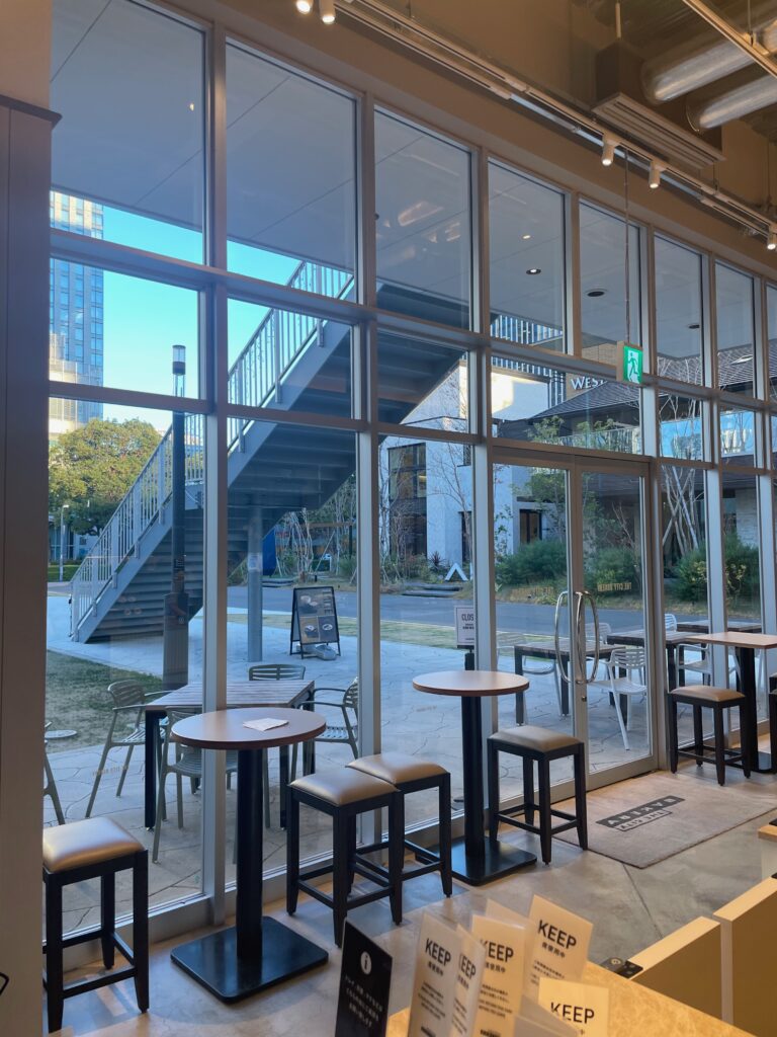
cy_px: 518
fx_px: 778
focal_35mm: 26
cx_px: 388
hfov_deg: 53.1
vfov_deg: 67.3
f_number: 1.6
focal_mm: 4.2
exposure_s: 1/100
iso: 40
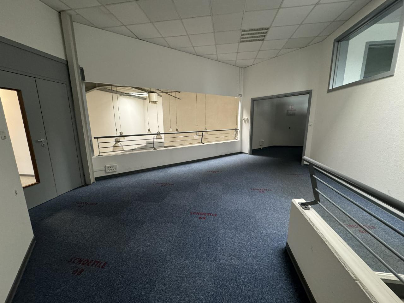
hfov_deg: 102.1
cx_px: 202
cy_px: 152
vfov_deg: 85.7
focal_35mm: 14
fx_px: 163
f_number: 2.2
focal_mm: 2.22
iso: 400
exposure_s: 1/60
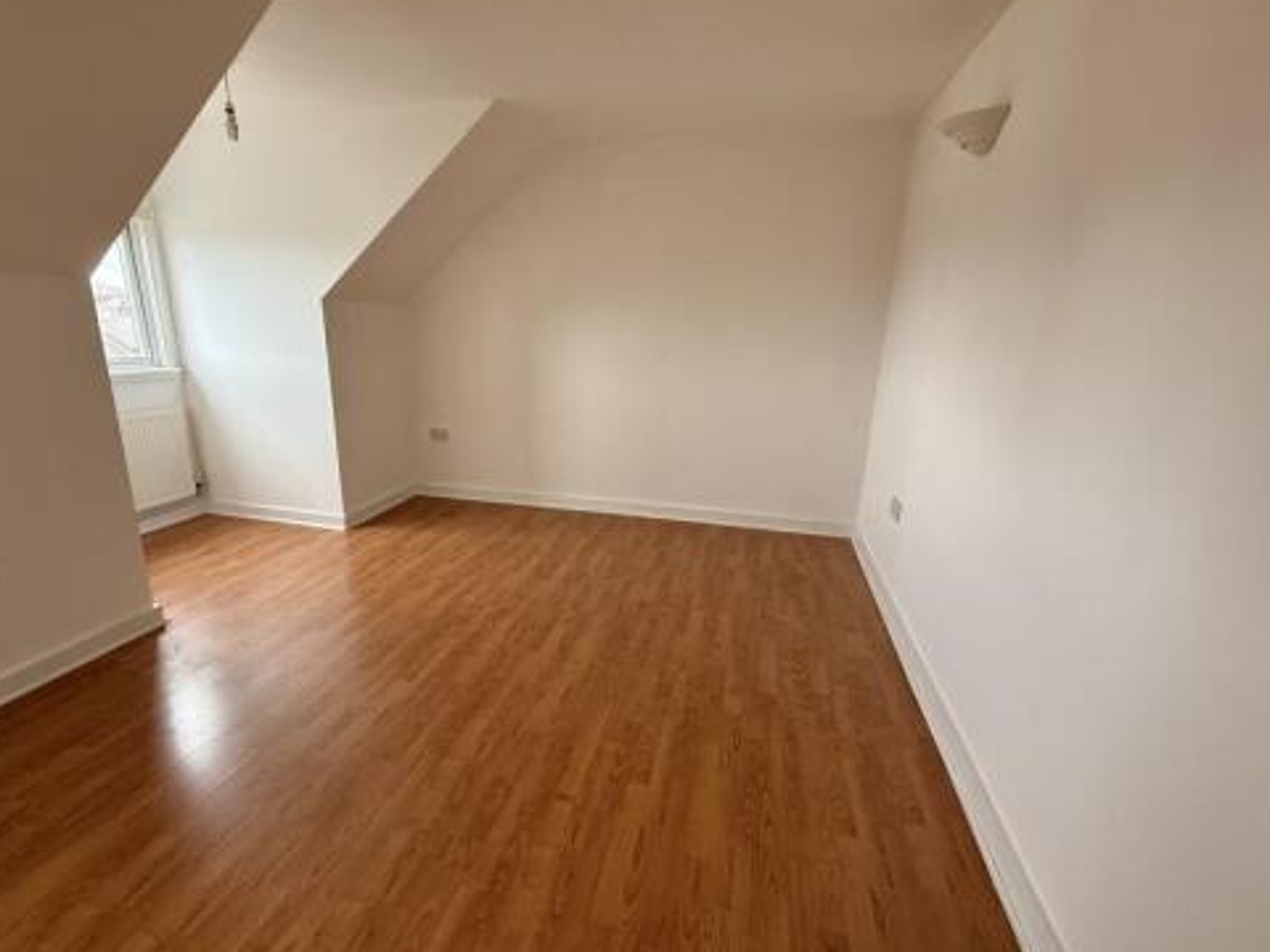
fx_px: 624
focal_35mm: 17
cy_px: 498
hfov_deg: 90.9
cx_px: 586
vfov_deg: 74.7
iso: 320
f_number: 2.2
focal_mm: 2.22
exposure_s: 1/100
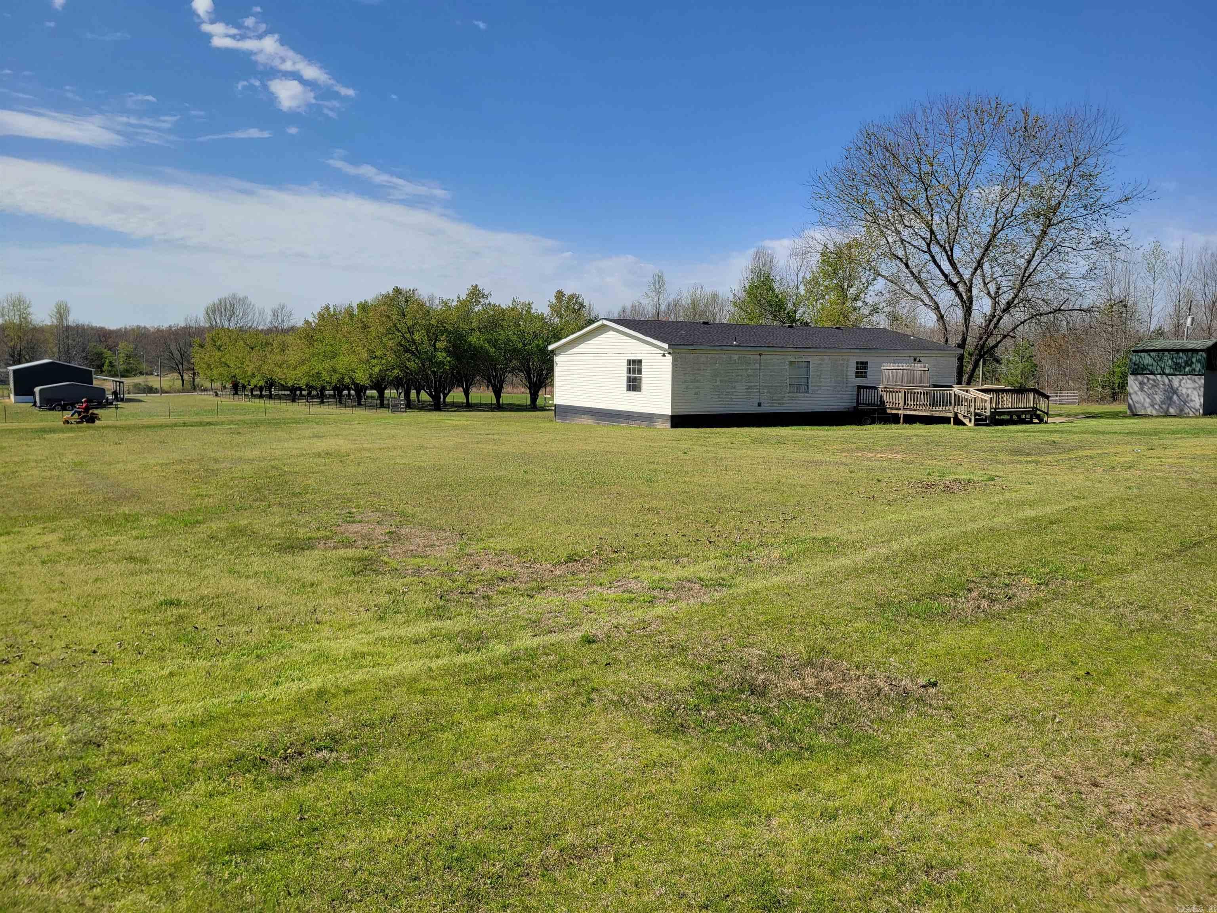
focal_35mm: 26
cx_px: 608
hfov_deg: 67.3
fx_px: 914
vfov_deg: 53.1
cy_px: 456
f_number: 1.8
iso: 40
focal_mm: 5.4
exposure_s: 1/2715
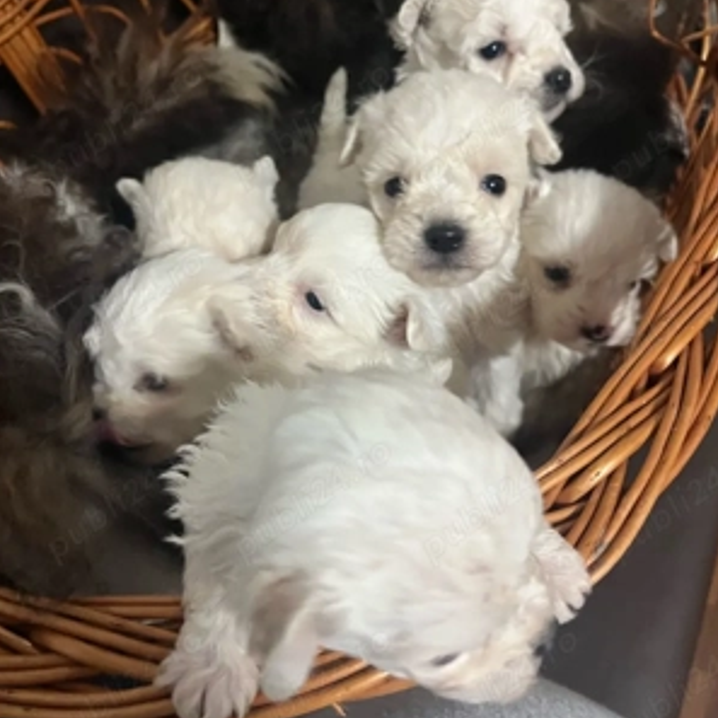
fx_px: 727
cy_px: 341
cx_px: 360
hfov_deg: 52.5
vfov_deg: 52.5
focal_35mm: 31
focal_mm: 5.1
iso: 400
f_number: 1.6
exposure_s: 1/33
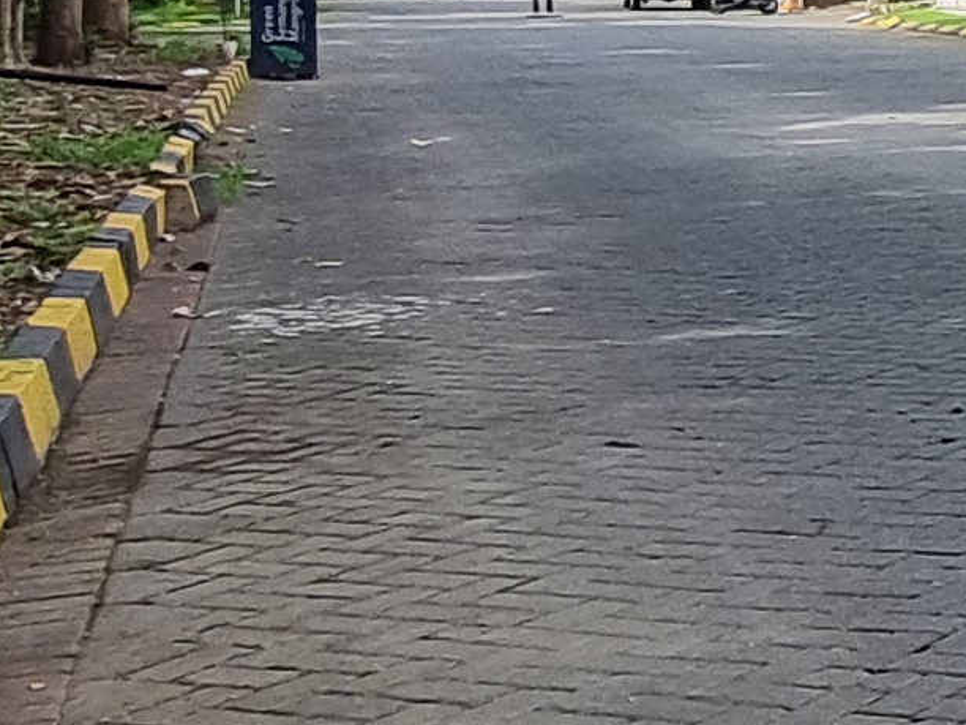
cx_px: 1766
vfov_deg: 17.0
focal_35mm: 85
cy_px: 11
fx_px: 2372
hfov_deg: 18.0
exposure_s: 1/938
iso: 50
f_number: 2.2
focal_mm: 1.74
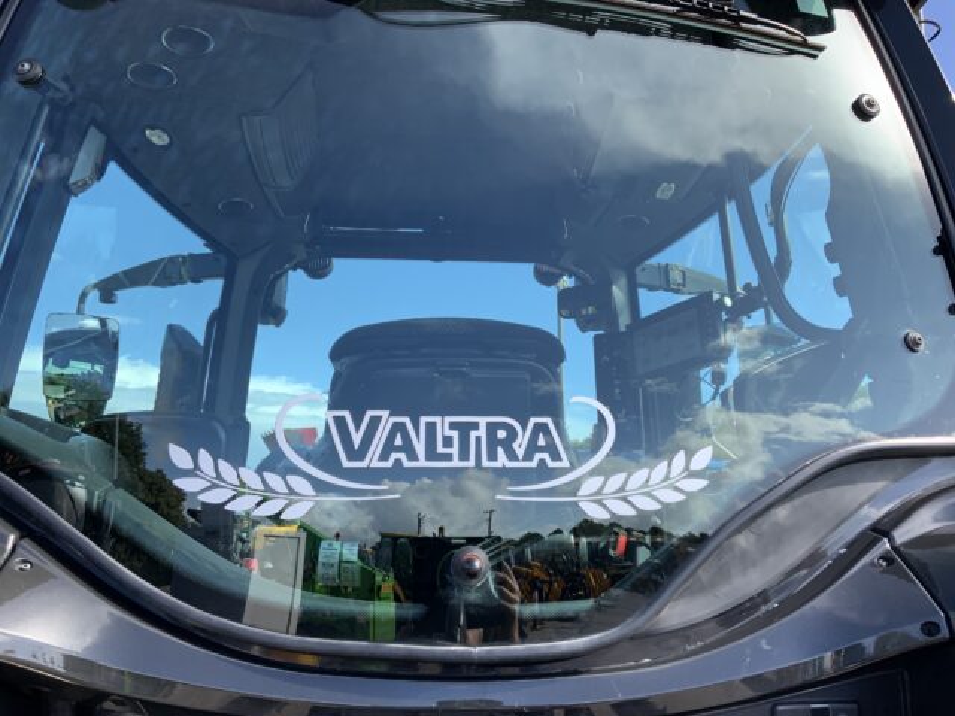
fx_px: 800
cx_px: 478
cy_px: 358
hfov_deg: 61.7
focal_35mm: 29
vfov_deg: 48.2
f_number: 1.8
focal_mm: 3
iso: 16
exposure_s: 1/599
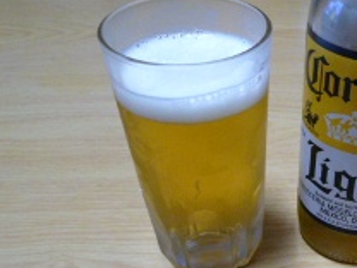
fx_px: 495
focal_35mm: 48
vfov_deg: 29.5
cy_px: 218
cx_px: 300
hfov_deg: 37.8
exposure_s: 1/13
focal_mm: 4.5
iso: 400
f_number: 2.8
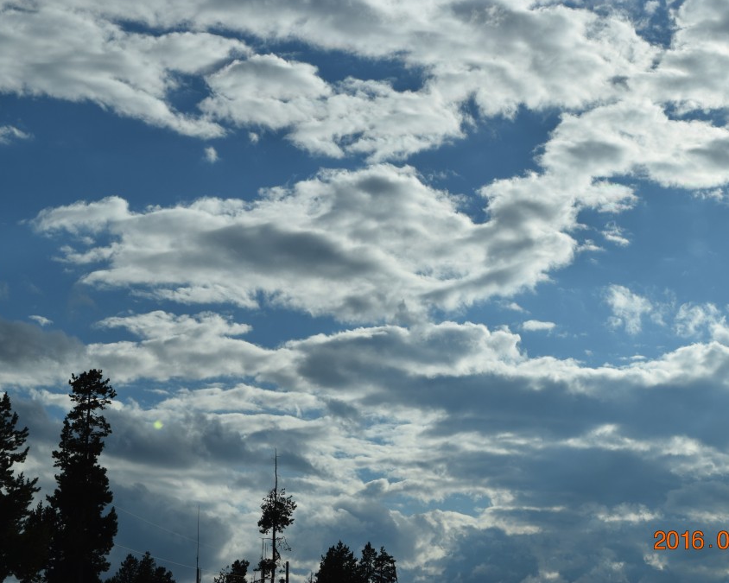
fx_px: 1769
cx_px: 422
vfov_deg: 18.7
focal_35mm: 82
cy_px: 290
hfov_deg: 23.3
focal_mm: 48
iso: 200
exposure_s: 1/800
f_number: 14
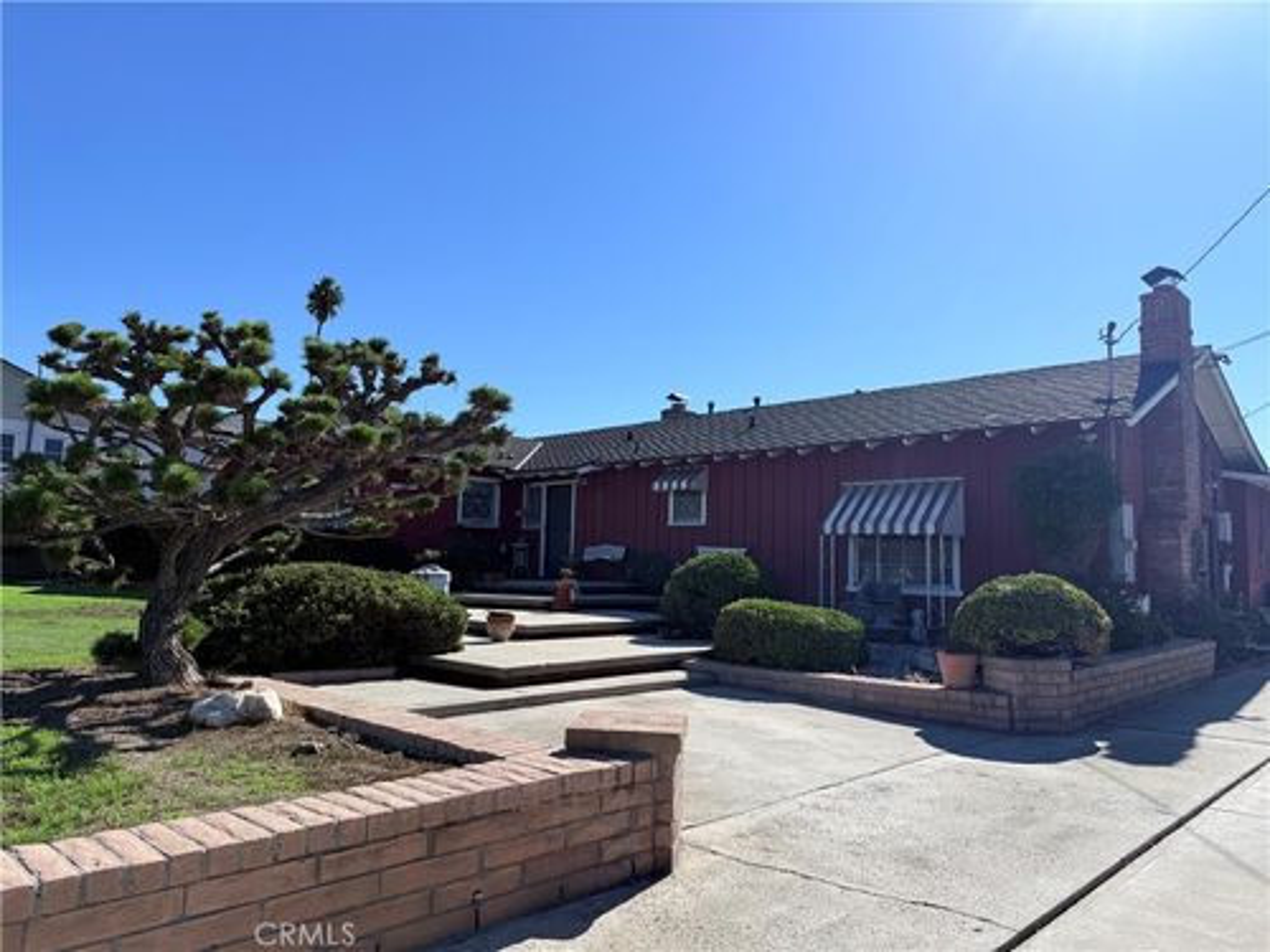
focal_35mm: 24
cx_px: 635
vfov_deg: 56.8
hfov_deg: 71.6
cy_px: 476
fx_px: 881
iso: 80
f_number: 1.78
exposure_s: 1/5714
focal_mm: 6.76
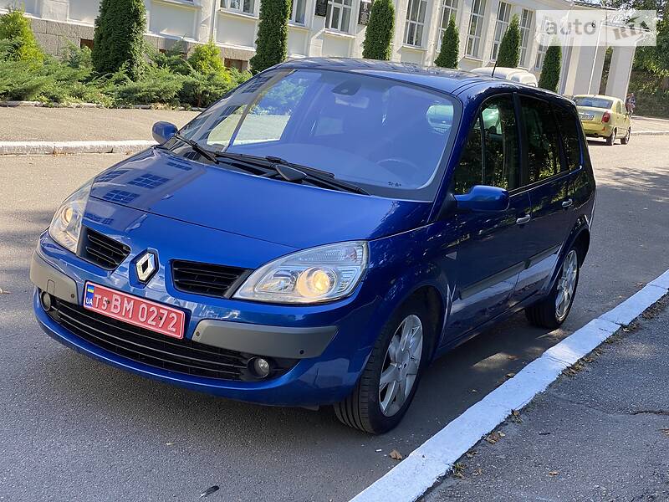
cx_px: 334
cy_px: 251
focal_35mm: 52
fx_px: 1005
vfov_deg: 28.0
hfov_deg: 36.8
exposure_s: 1/329
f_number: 2
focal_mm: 6
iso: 20
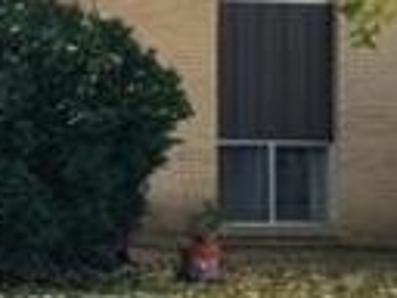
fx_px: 1858
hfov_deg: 9.9
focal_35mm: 162
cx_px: -692
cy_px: 85
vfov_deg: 9.2
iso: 40
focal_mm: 5.4
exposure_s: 1/268
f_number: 1.8
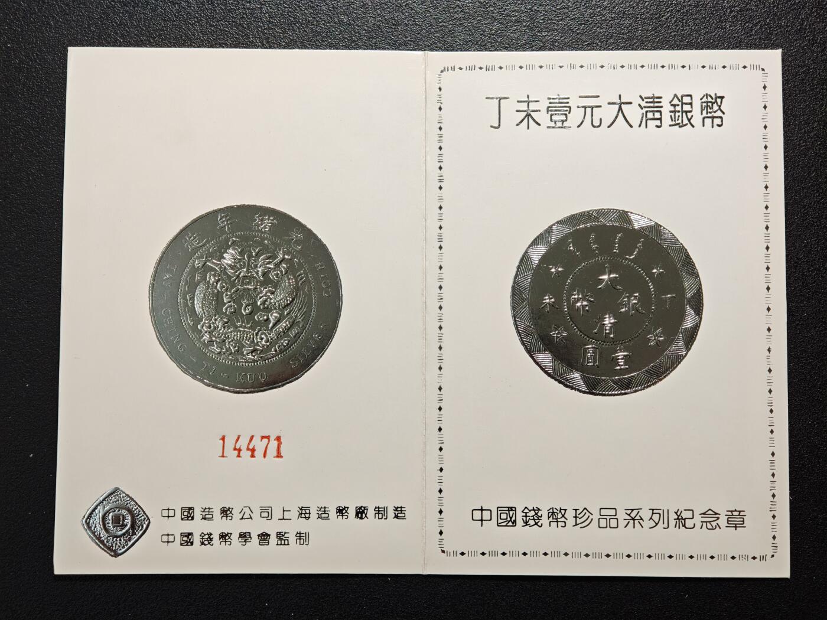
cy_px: 310
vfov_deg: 24.4
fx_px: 1433
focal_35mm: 60
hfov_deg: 32.2
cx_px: 414
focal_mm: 9
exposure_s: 1/120
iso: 640
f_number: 2
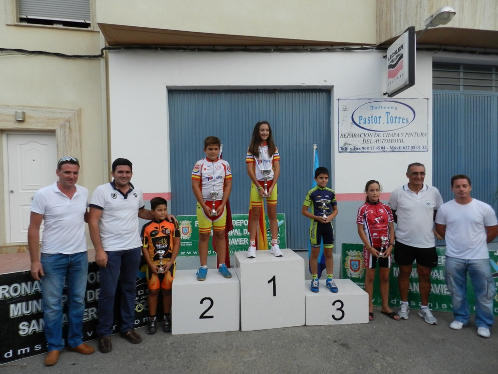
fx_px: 331
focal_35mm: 23
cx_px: 249
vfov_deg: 58.9
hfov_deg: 73.9
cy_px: 187
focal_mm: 4
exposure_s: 1/250
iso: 400
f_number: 3.4
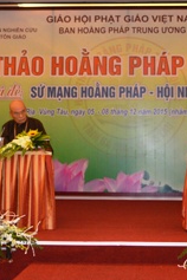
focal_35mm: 73
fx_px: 569
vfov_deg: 27.5
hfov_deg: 18.7
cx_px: 107
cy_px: 87
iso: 640
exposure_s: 1/60
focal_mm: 18
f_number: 3.5
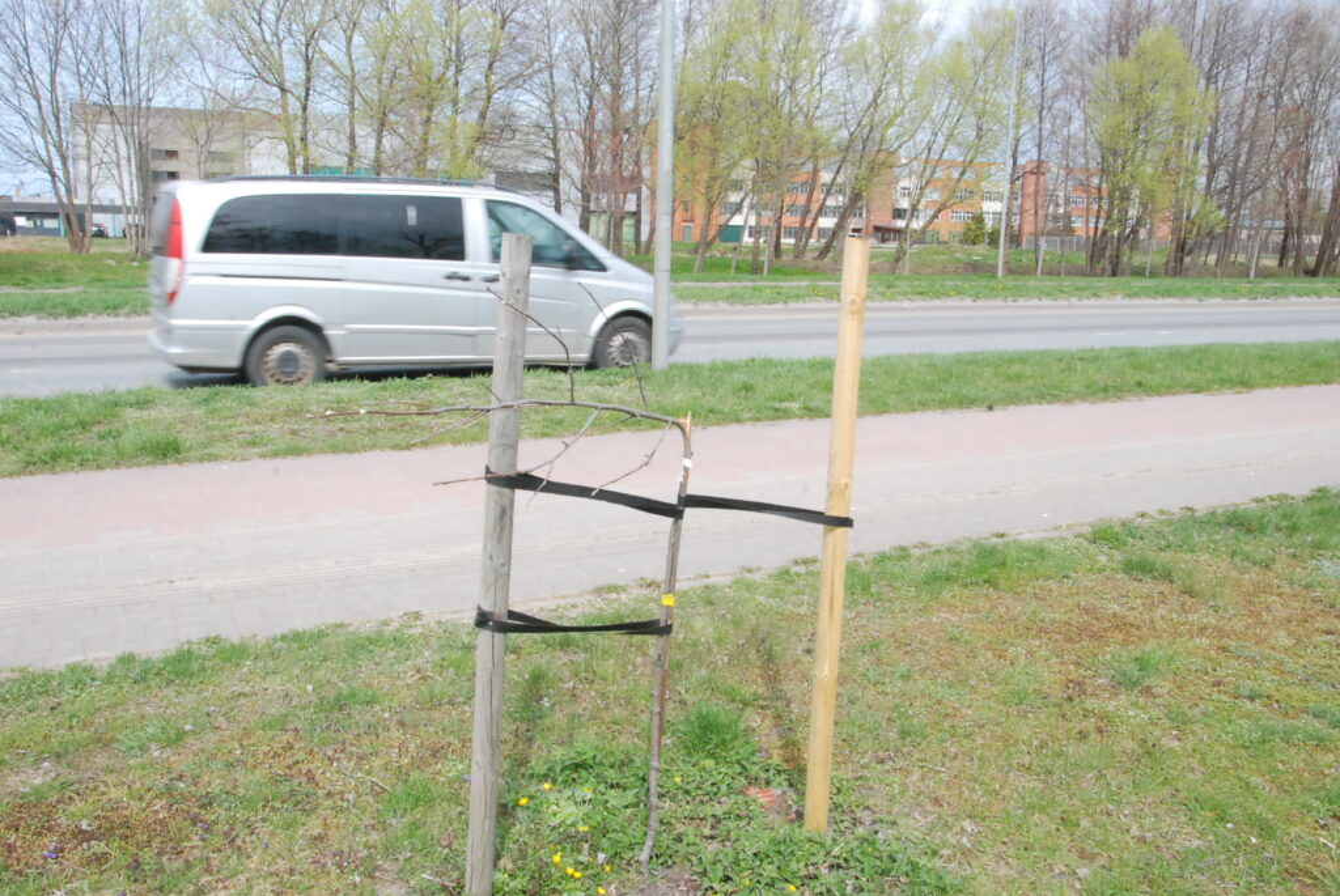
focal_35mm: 33
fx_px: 1230
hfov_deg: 57.2
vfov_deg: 40.1
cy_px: 448
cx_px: 670
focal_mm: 22
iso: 1600
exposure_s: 1/200
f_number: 25
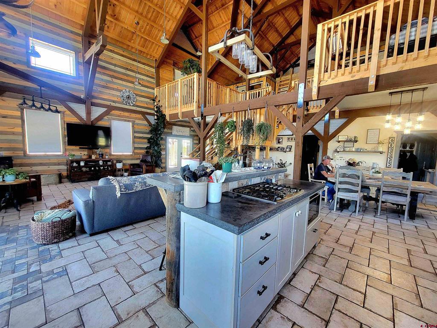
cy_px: 164
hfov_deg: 106.2
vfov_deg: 89.9
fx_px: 164
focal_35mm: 13
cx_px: 218
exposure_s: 1/60.2
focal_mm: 2.2
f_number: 2.2
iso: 200
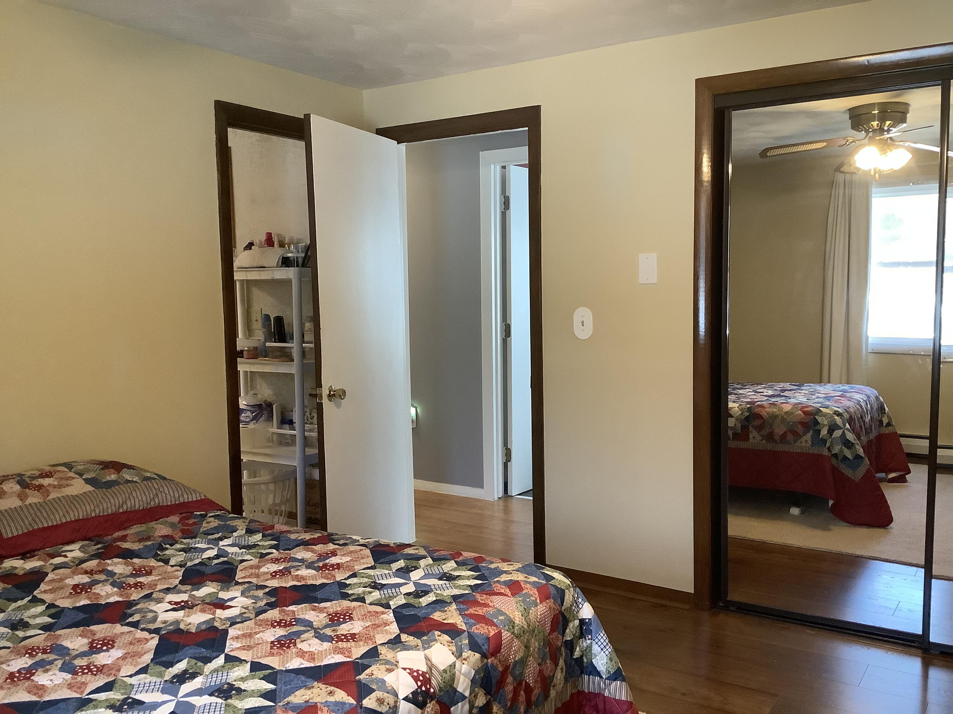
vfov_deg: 45.4
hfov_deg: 58.4
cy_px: 357
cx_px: 476
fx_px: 853
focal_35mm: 31
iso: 320
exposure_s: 1/60
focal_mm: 3.3
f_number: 2.4
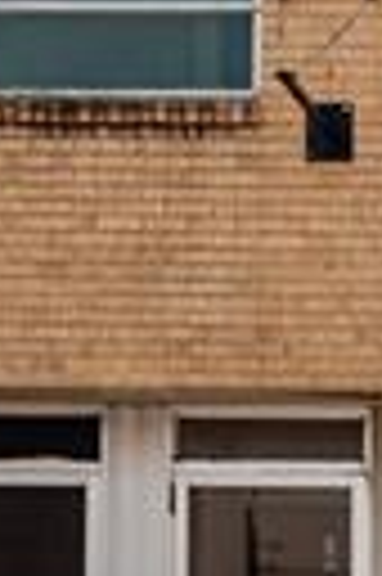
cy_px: 554
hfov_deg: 8.0
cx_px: 573
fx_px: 2681
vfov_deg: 12.1
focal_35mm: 168
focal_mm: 28
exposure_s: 1/1000
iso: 100
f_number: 3.5
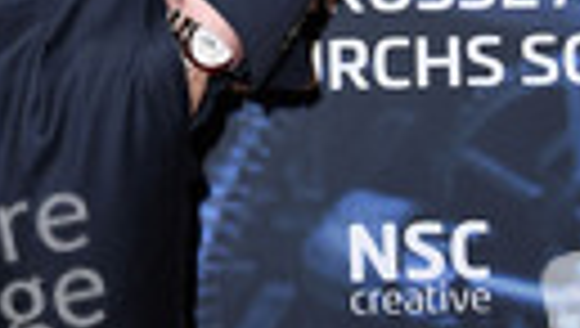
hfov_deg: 9.7
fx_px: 3388
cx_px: 4
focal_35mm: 220
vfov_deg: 5.4
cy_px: -373
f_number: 5.6
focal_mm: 68
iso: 400
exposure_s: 1/250
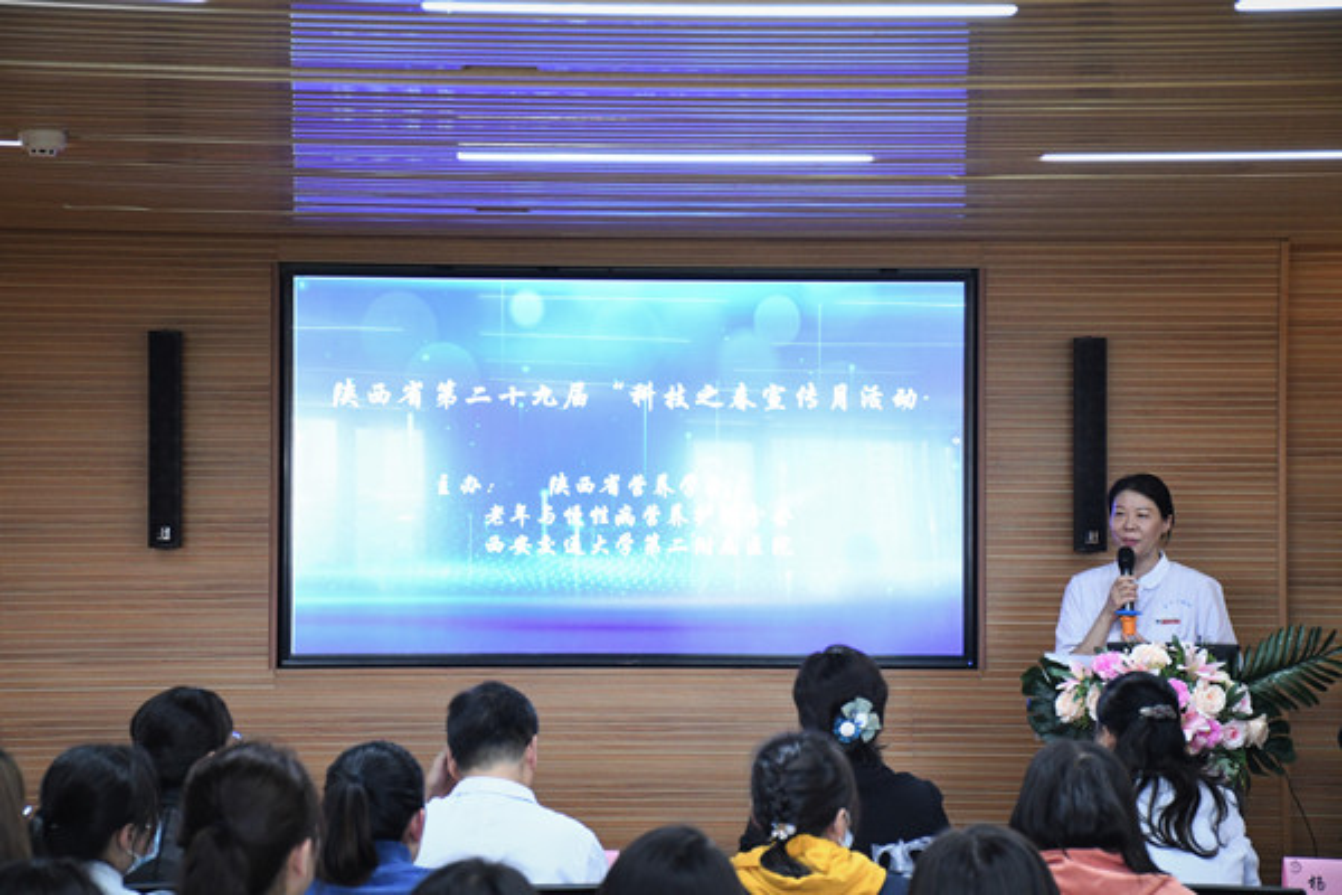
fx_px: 3131
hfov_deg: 24.2
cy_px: 448
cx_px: 671
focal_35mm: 84
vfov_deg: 16.3
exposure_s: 1/100
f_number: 4.8
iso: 3600
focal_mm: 56
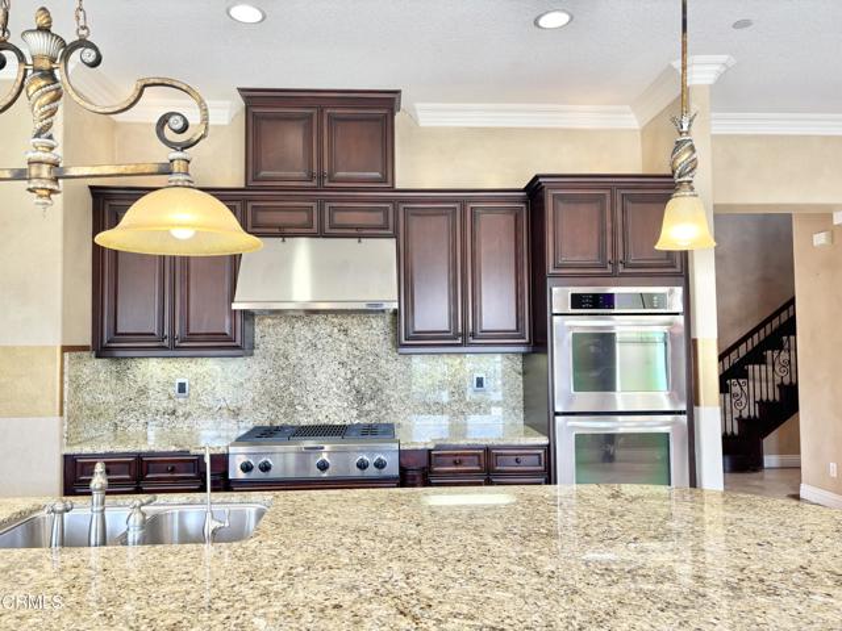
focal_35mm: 26
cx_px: 421
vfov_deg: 53.1
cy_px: 316
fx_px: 632
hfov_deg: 67.3
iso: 64
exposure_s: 1/120
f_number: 1.6
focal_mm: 5.96
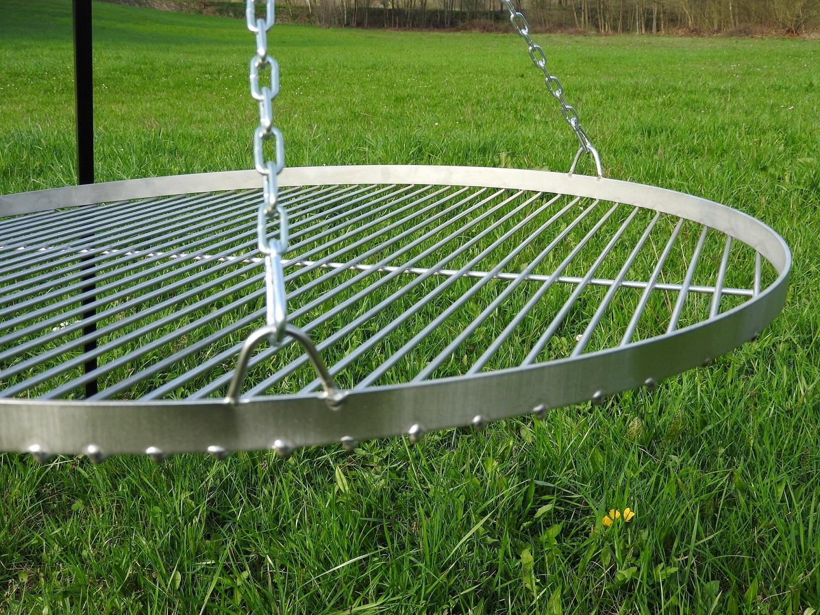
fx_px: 947
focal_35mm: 40
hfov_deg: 46.8
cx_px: 410
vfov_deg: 36.0
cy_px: 308
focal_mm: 7.2
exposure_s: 1/320
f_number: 3.8
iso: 100
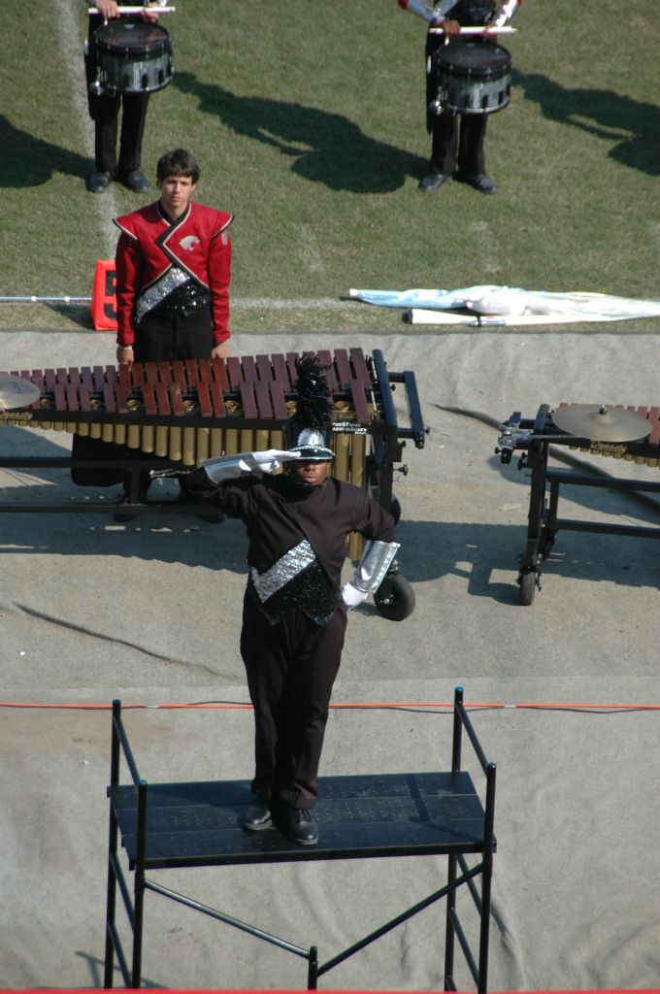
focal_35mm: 300
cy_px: 497
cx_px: 330
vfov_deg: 6.9
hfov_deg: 4.6
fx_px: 8272
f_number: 6.3
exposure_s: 1/640
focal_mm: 200
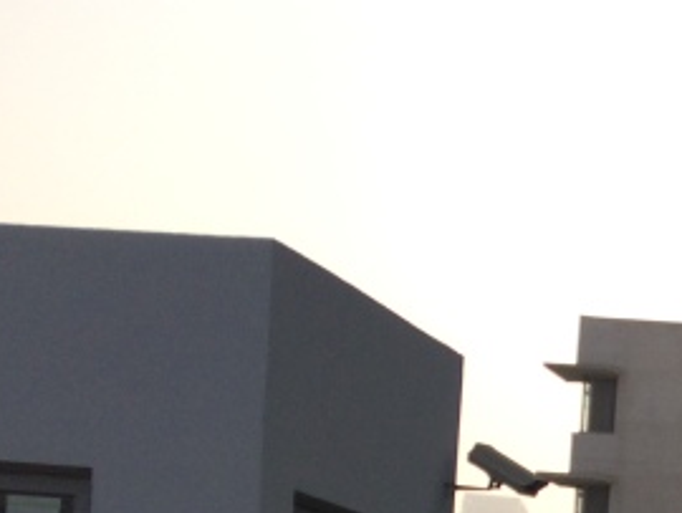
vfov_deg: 13.6
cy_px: 763
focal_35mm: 103
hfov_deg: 17.2
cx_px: 1023
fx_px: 2031
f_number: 2.2
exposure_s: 1/1580
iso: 32
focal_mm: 4.15
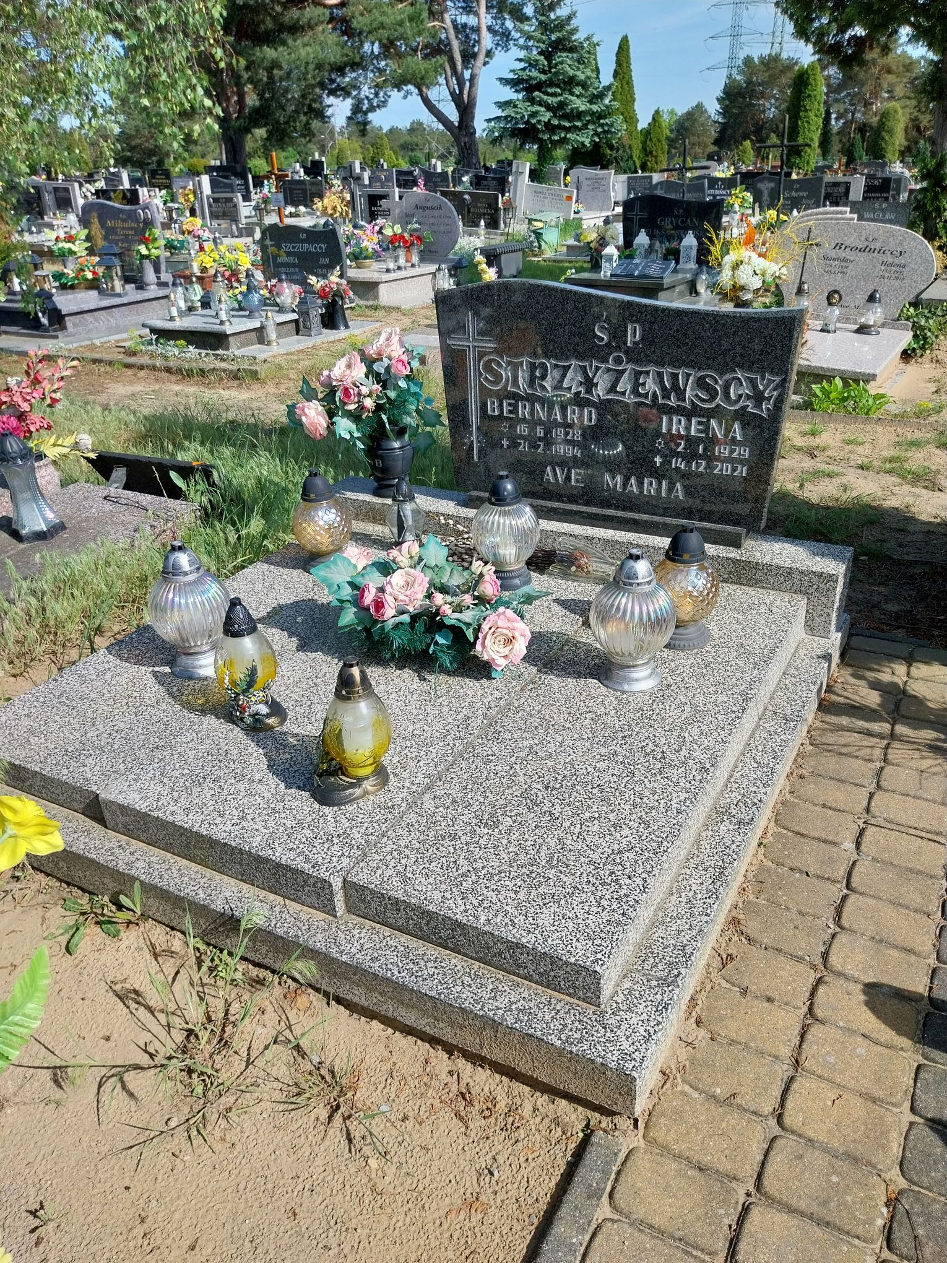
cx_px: 474
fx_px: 948
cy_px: 632
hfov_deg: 53.1
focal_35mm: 26
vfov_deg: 67.3
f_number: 1.8
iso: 25
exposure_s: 1/921
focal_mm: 4
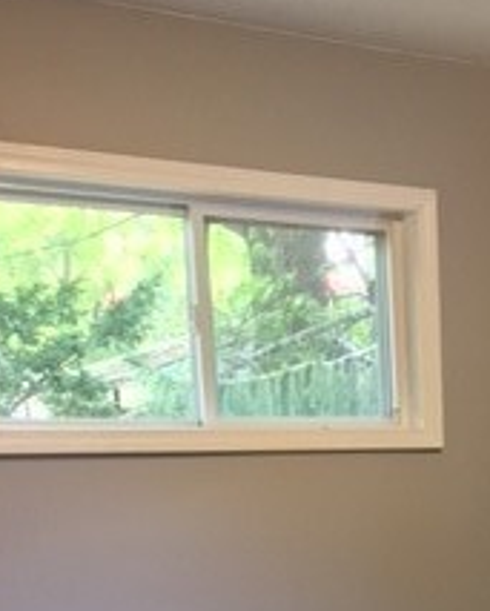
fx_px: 1538
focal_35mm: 85
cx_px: 516
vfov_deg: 21.1
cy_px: 714
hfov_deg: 17.6
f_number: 2.2
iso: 160
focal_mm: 4.15
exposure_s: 1/30
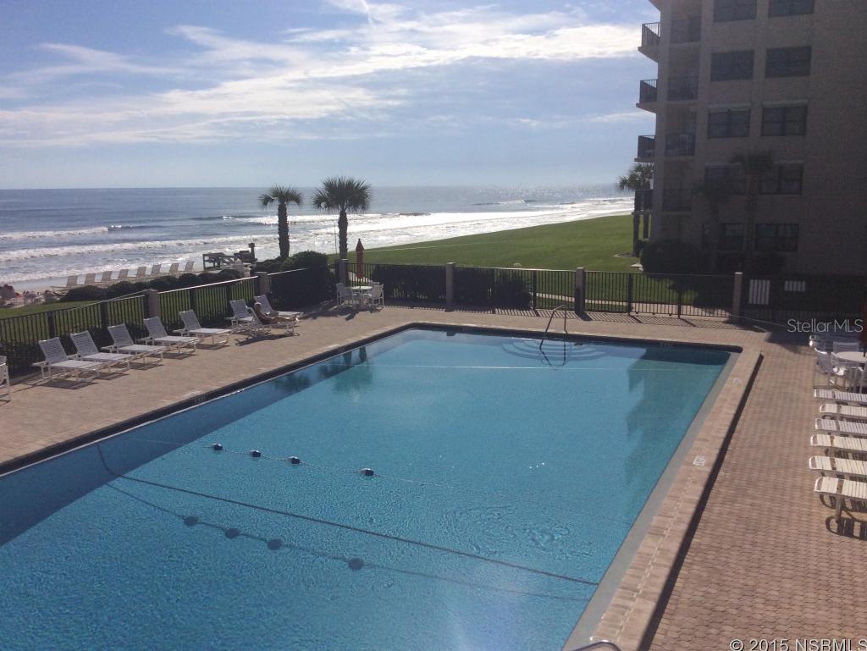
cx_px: 434
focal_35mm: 33
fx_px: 827
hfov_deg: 55.3
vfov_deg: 43.0
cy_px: 326
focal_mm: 3.3
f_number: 2.4
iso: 40
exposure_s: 1/6369
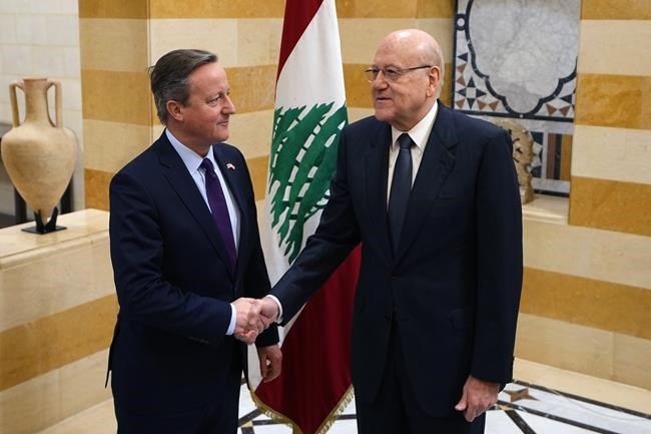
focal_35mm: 35
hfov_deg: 54.4
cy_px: 217
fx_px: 633
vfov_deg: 37.8
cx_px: 326
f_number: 3.2
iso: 1000
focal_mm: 35
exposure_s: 1/60
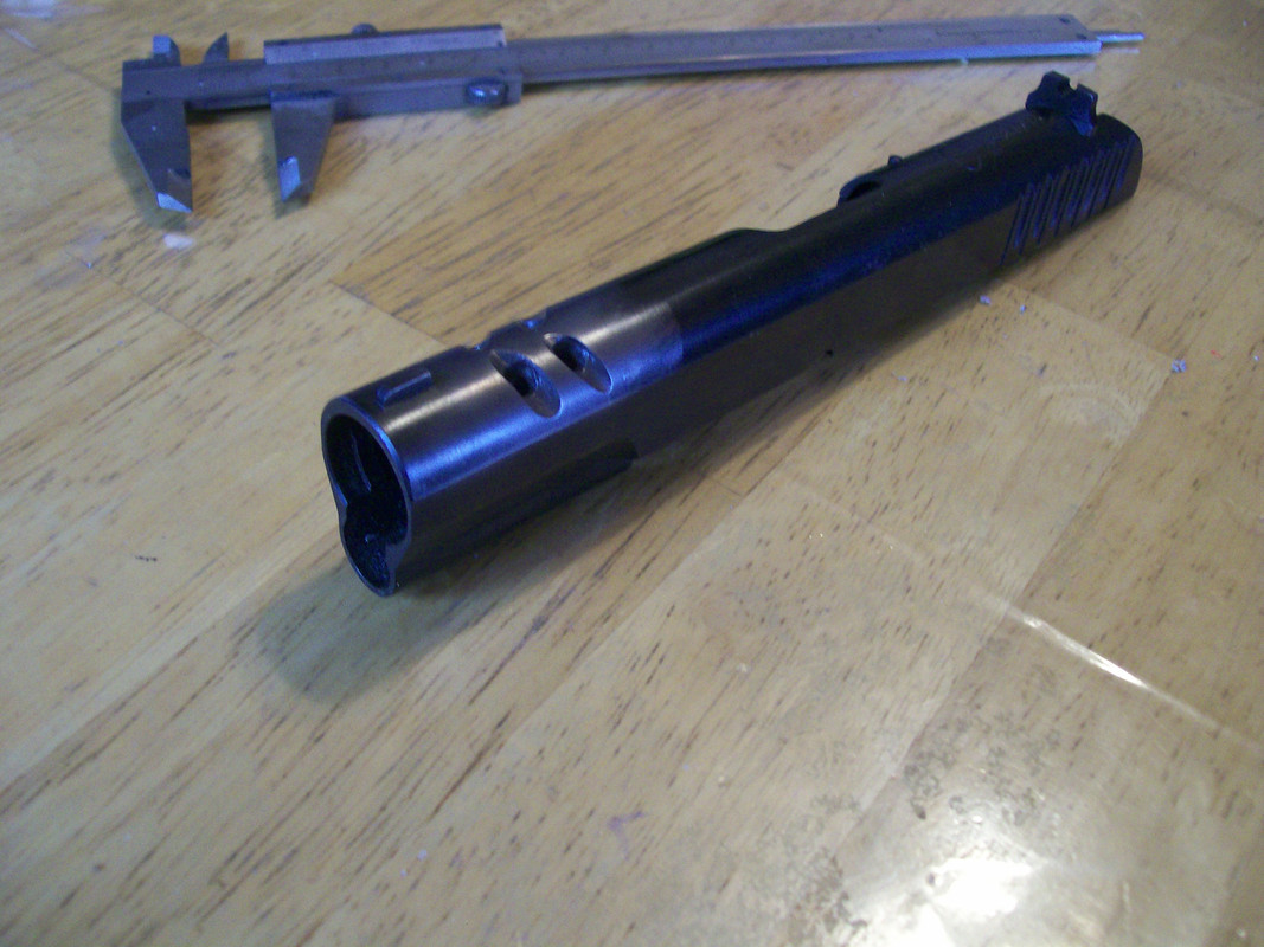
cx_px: 632
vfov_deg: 39.6
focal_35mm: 36
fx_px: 1314
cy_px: 474
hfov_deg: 51.4
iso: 160
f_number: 2.7
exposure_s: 1/19.8
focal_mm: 6
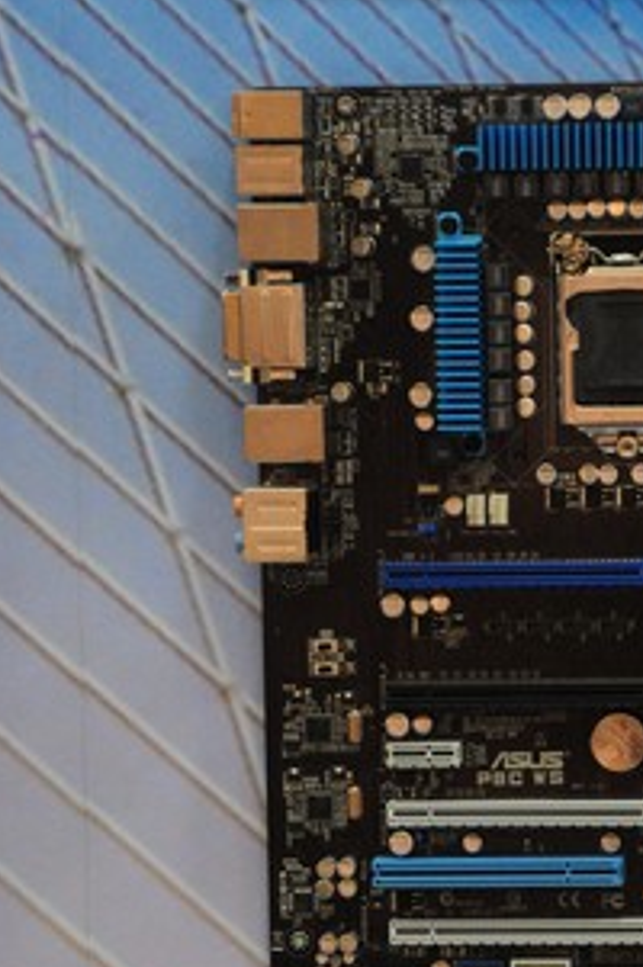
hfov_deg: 6.5
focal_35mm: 209
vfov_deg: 9.8
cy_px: 794
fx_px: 5612
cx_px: 564
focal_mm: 70
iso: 1600
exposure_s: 1/160
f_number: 5
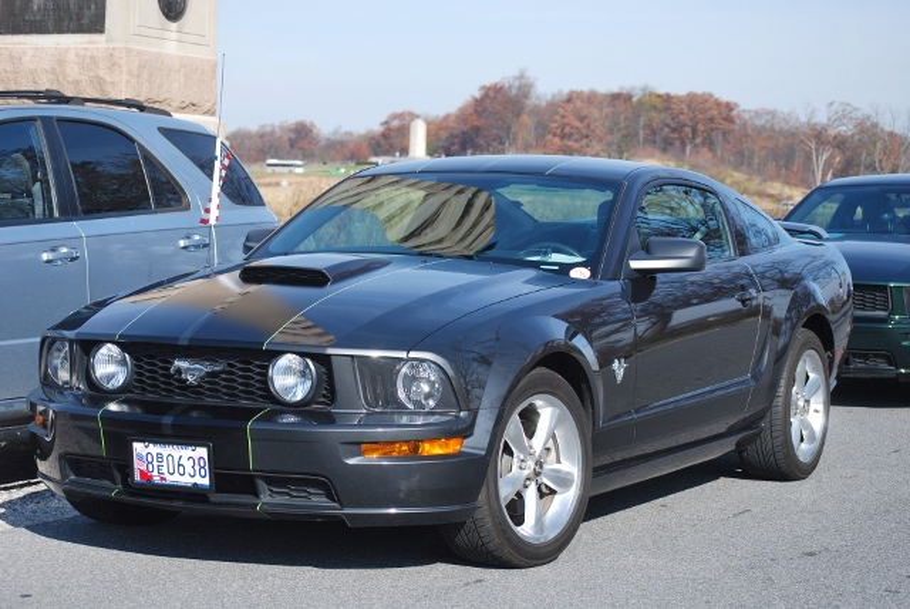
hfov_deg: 22.6
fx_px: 2277
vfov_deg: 15.2
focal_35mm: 90
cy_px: 304
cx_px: 455
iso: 180
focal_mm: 60
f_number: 5.6
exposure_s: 1/500
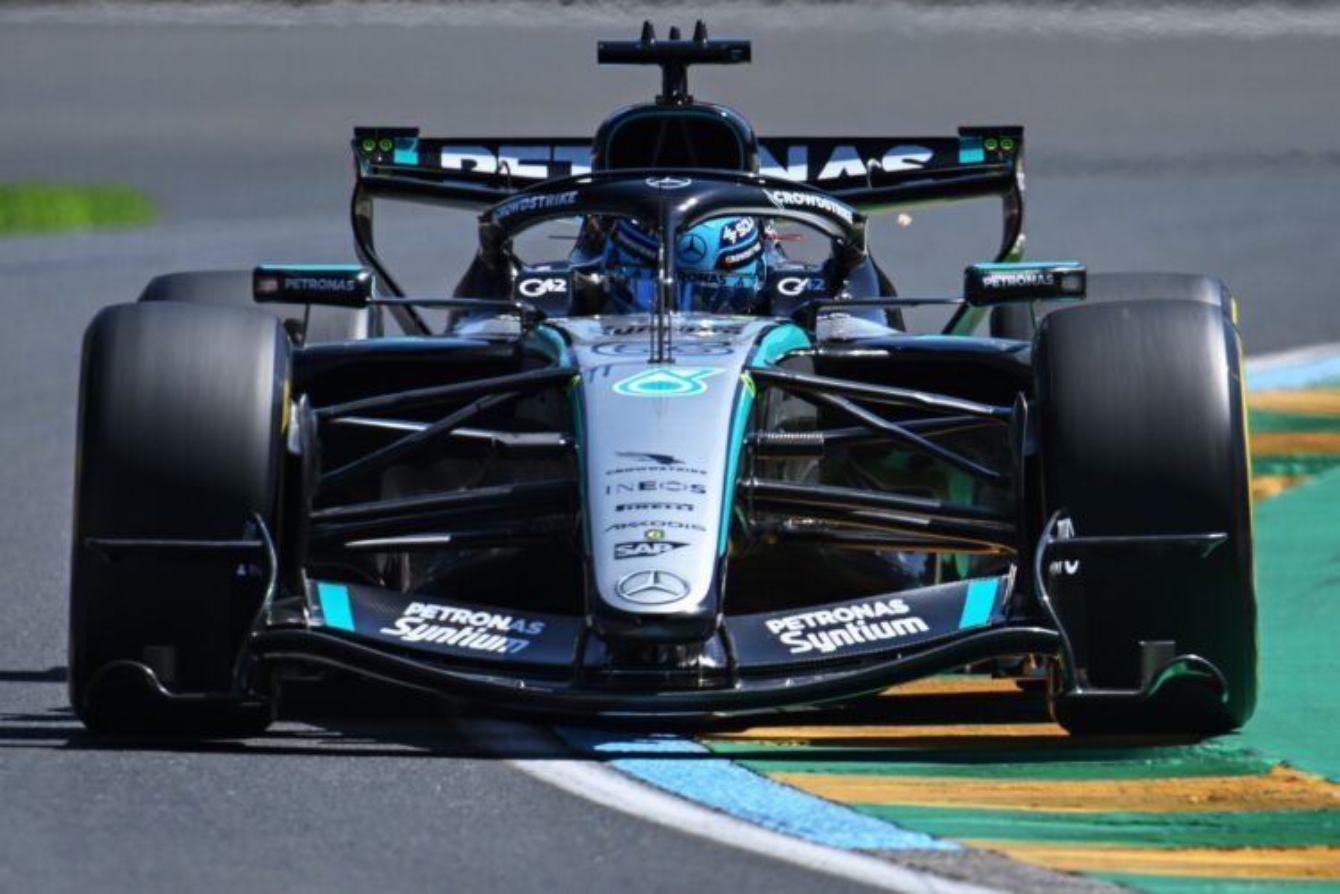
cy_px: 447
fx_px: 22332
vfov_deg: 2.3
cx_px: 670
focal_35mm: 600
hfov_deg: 3.4
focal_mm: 400
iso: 125
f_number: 4.5
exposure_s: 1/1250
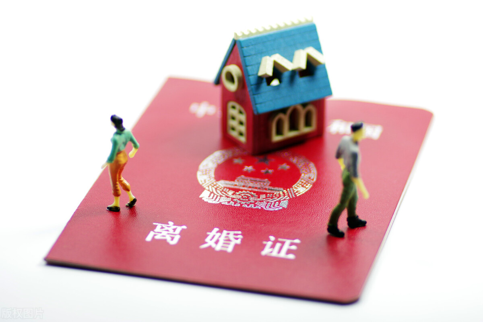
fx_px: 2012
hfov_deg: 13.7
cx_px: 242
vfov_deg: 9.1
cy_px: 161
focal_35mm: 150
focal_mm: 100
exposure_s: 1/160
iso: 200
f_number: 2.8
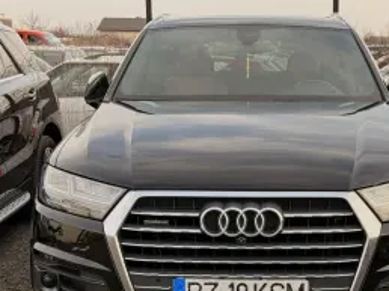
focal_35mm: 67
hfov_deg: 28.9
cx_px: 240
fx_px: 752
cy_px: 187
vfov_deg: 21.8
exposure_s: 1/478
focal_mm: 6.76
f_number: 1.78
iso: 64
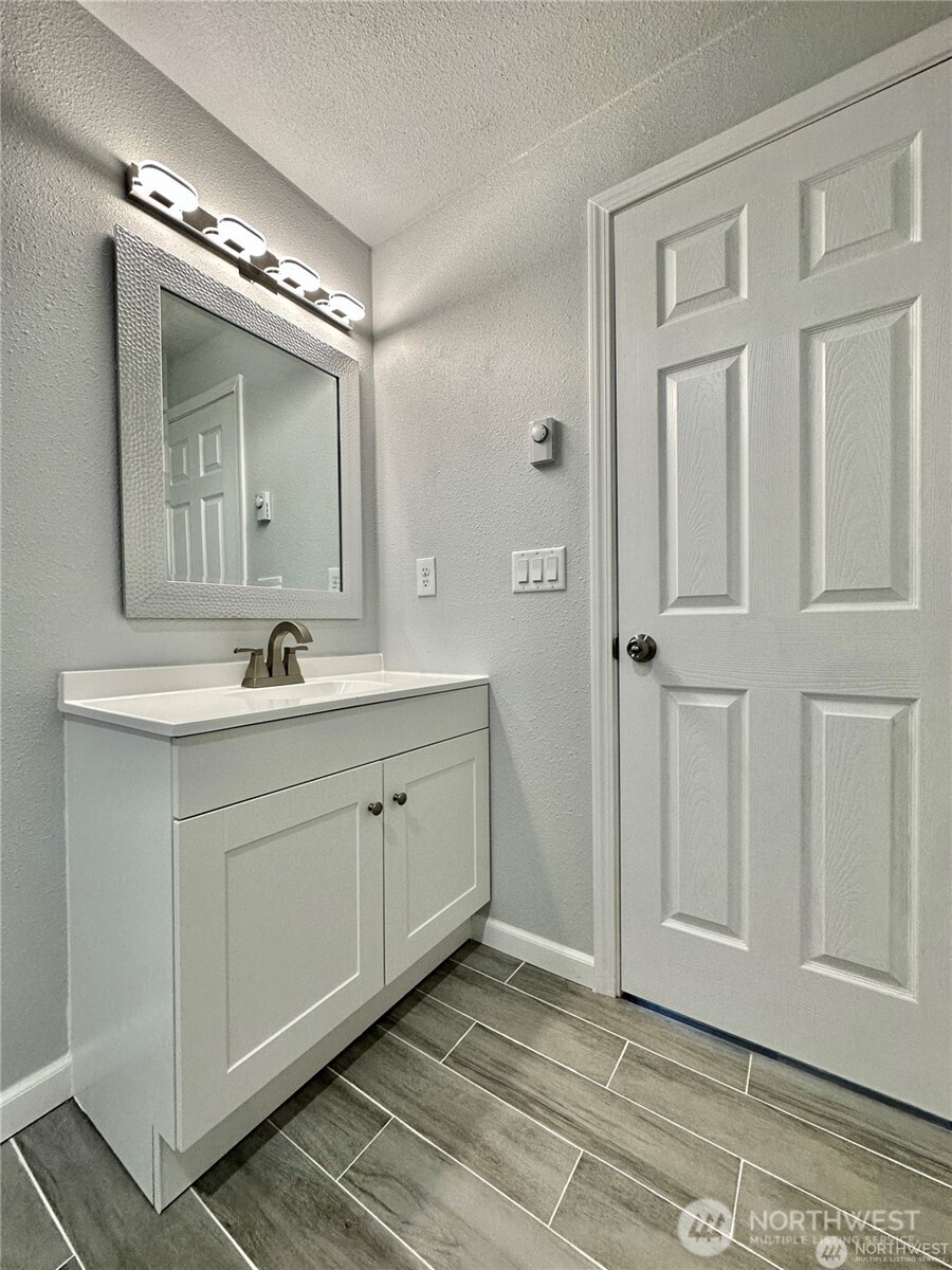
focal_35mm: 14
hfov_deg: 85.7
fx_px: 513
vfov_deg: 102.1
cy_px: 635
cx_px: 476
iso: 125
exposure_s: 1/120
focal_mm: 2.22
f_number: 2.2
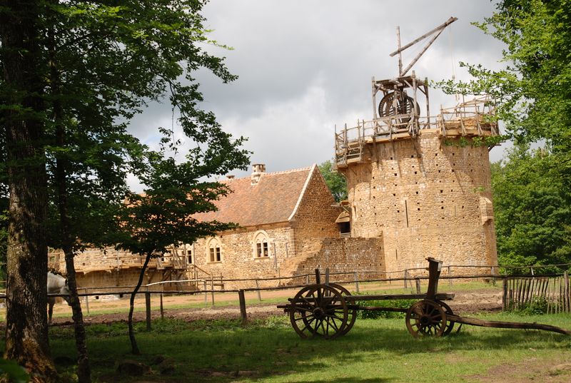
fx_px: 1144
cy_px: 192
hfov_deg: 28.0
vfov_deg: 19.0
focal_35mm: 72
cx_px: 286
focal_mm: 48
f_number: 8
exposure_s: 1/250
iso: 100
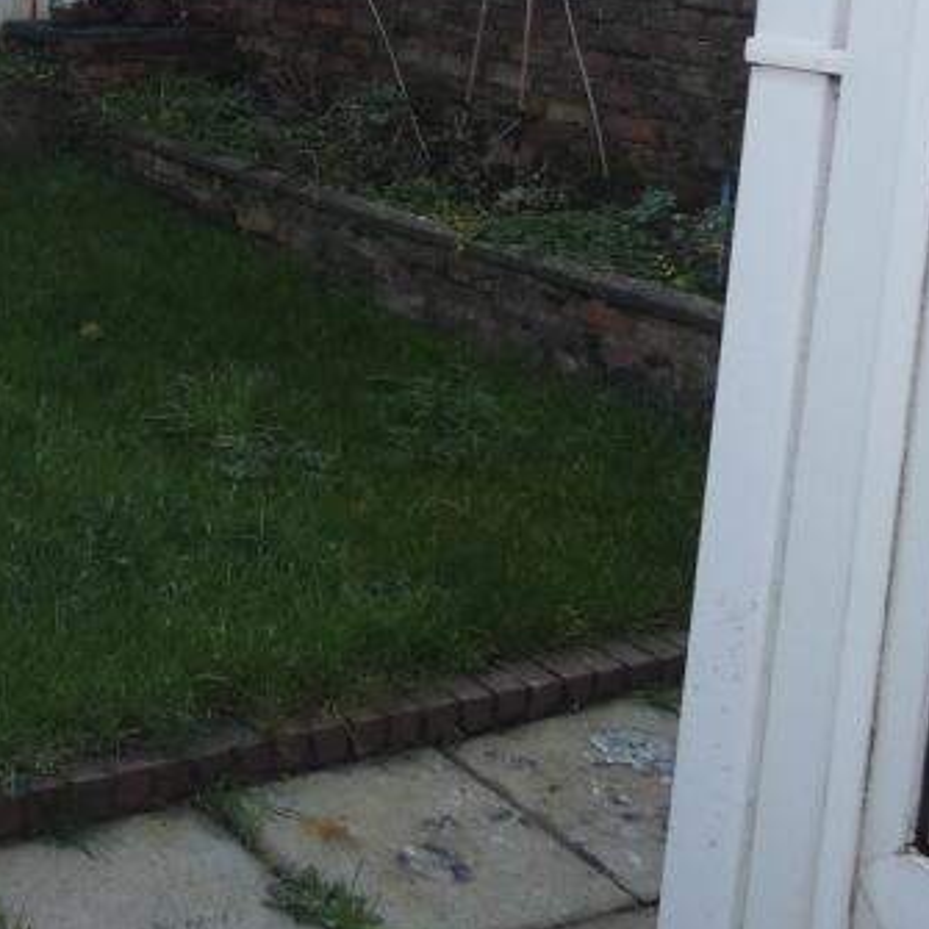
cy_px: 97
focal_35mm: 54
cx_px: -122
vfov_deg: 30.3
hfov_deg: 28.4
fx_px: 1640
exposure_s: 1/60
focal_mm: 3.6
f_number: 2.8
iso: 125
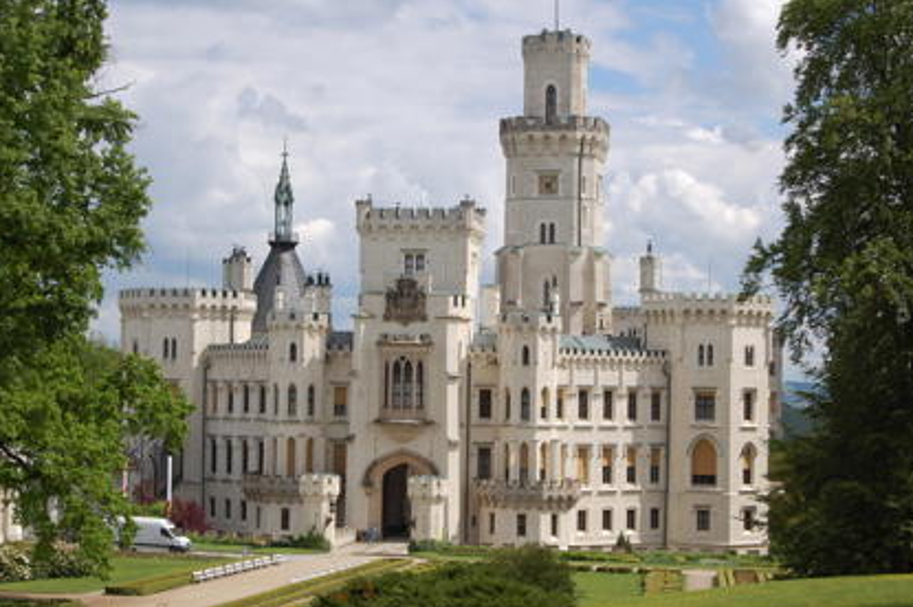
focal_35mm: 75
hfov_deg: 27.0
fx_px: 1901
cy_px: 295
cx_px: 456
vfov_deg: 18.2
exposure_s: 1/400
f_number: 10
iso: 200
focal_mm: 46
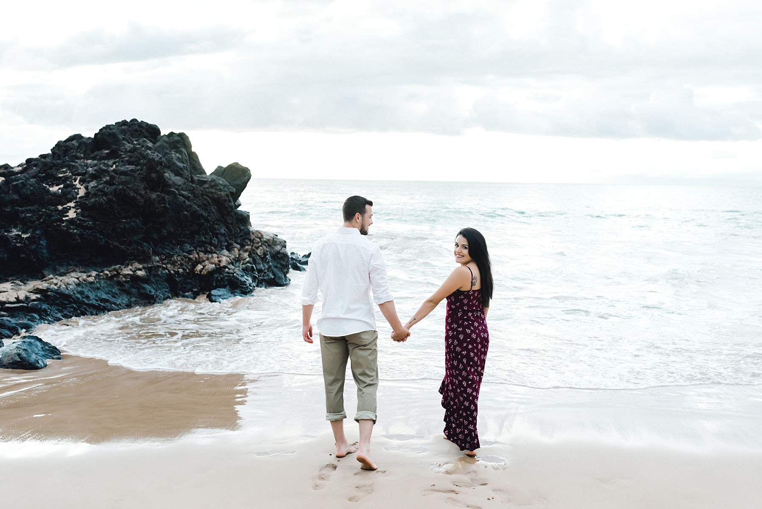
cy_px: 254
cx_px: 381
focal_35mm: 35
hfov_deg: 54.4
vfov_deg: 37.9
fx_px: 741
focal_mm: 35
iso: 800
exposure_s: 1/125
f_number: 2.8
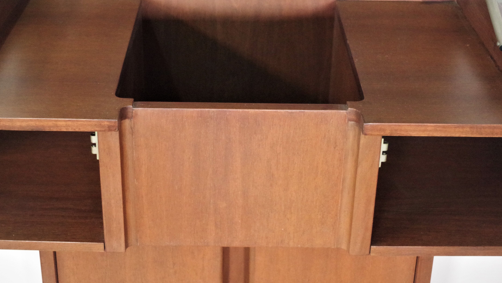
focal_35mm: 64
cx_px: 241
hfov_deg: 32.8
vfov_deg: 18.8
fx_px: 852
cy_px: 107
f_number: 4
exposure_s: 1/125
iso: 3200
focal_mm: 30.63
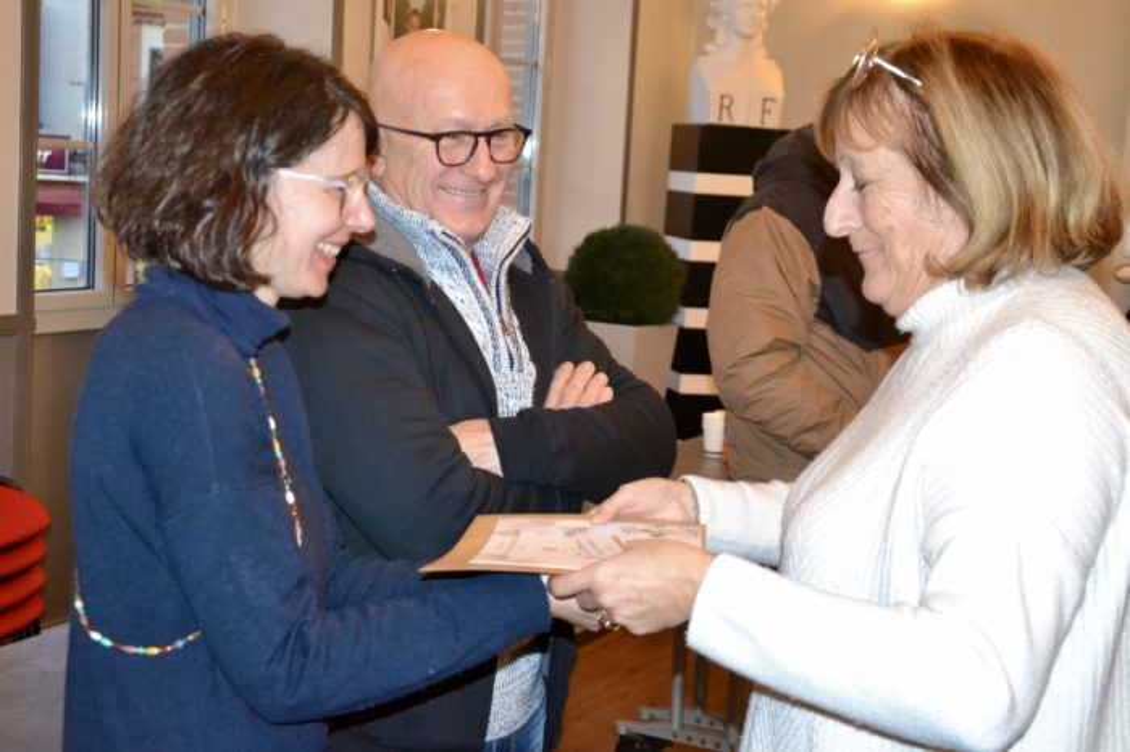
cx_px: 565
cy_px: 376
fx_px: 1647
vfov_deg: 25.7
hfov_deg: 37.9
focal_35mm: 52
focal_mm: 35
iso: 3200
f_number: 4.5
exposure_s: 1/60
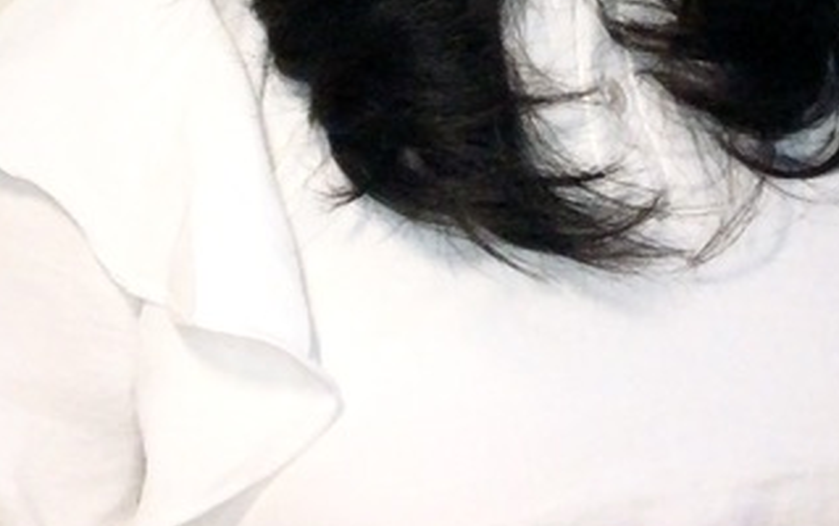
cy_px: -237
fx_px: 1556
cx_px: 519
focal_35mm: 68
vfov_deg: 17.5
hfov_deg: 30.1
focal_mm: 2.87
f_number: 2.2
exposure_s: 1/50
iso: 200
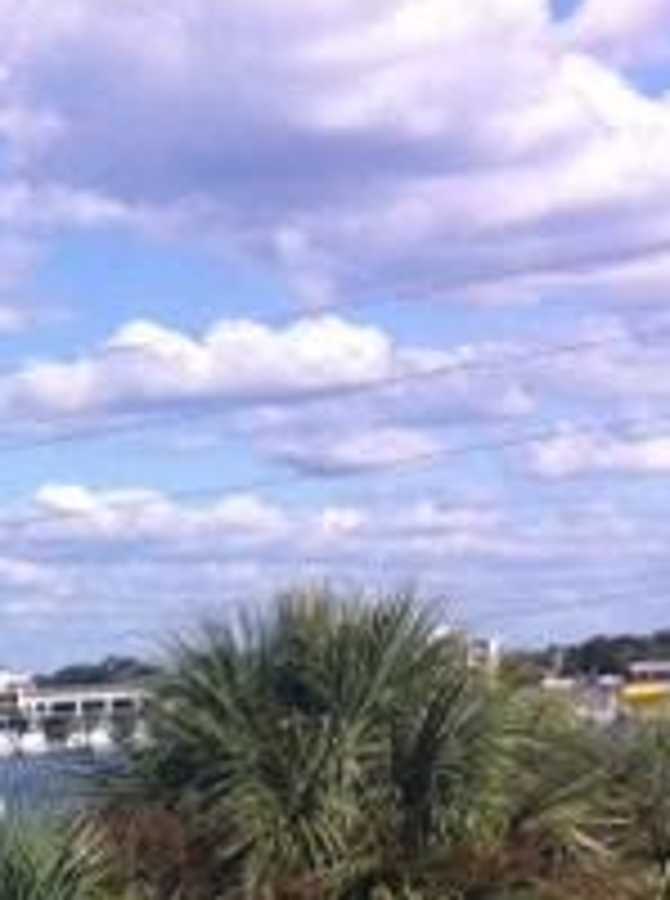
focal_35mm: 112
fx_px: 2903
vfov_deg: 16.7
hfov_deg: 12.5
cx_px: -328
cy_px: 1134
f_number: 2.8
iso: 80
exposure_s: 1/1588
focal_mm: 3.85
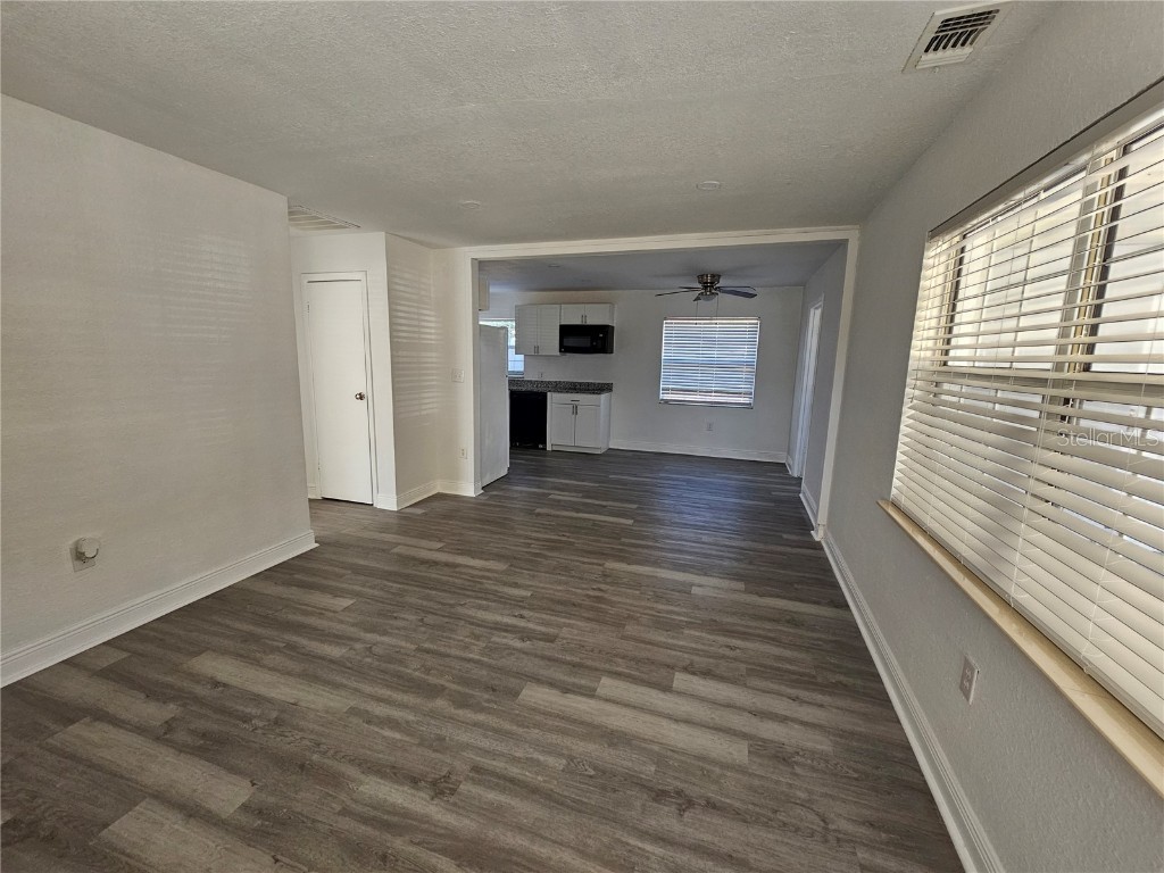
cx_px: 582
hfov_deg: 106.2
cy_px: 436
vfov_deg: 89.9
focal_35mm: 13
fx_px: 437
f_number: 2.2
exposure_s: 1/77
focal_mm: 2.2
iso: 125
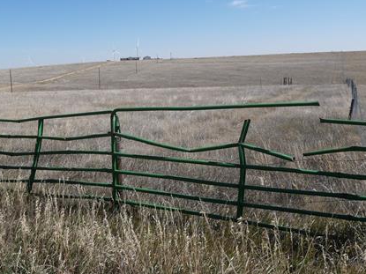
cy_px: 126
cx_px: 149
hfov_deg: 49.9
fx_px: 391
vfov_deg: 38.6
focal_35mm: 37
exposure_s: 1/1000
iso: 80
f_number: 4
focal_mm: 4.3
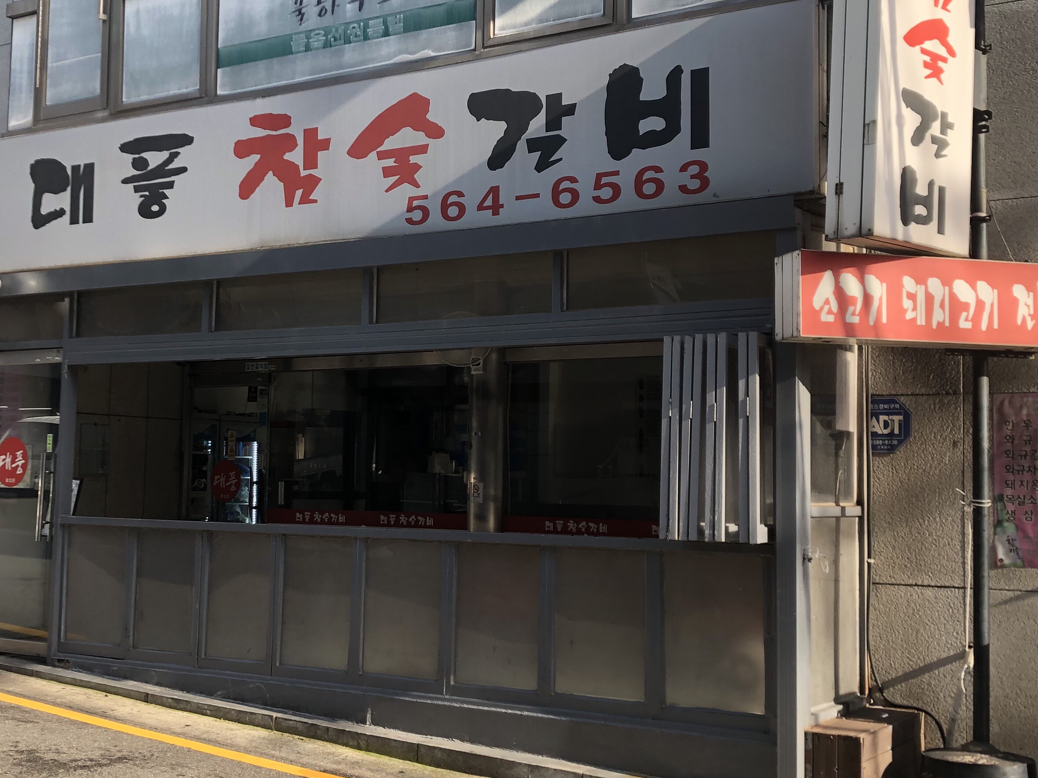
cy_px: 385
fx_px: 1439
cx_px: 472
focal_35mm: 48
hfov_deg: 39.6
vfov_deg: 30.3
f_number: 1.8
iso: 20
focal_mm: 4
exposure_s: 1/390
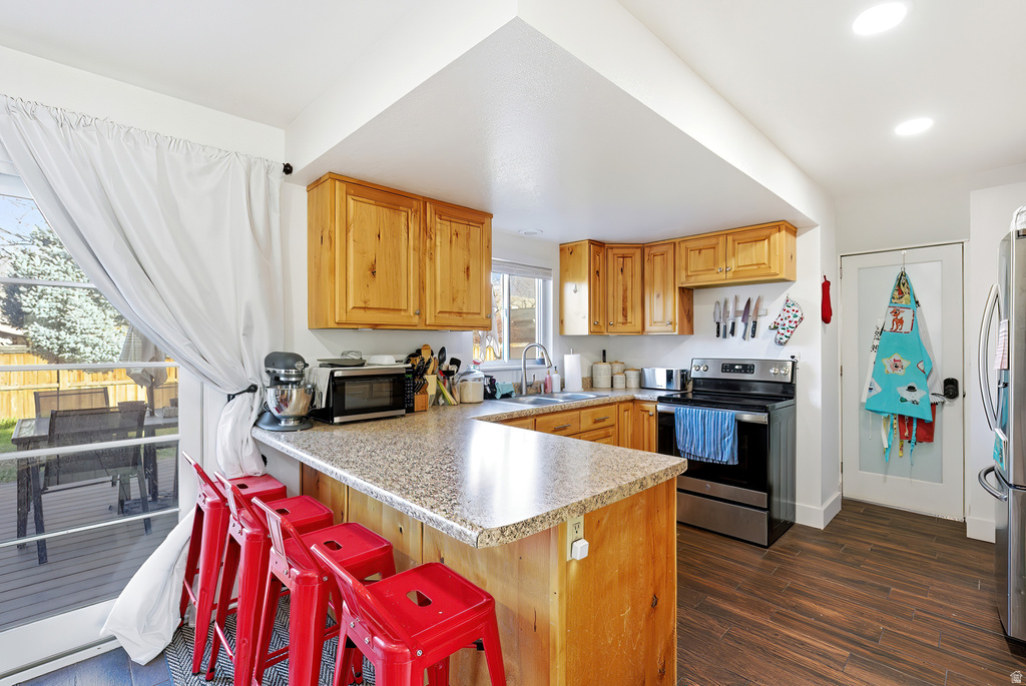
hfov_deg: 96.7
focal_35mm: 16
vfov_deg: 73.9
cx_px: 513
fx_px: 456
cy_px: 343
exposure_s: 1/6400
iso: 3200
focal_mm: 16
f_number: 4
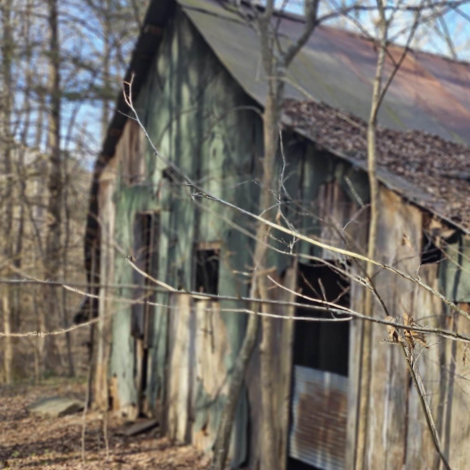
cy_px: 277
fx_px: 676
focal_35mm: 44
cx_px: 482
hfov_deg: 34.5
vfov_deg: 38.2
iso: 25
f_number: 1.8
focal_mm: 5.4
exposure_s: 1/304
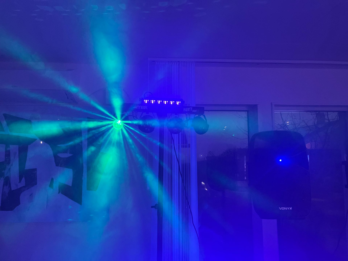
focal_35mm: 26
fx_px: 261
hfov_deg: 67.3
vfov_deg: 53.1
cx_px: 174
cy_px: 130
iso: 500
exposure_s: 1/33
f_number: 1.6
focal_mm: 5.1
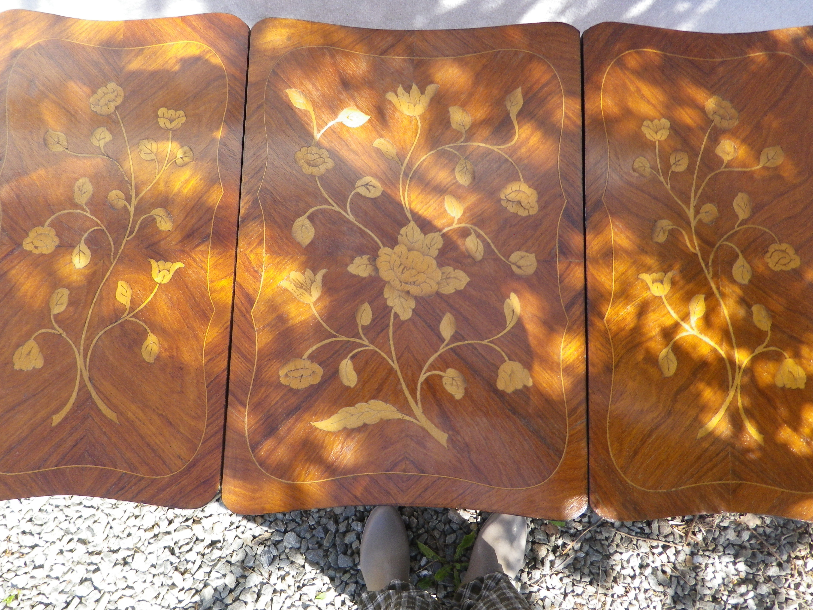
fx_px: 587
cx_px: 406
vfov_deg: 54.9
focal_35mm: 25
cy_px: 305
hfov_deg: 69.4
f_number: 3.5
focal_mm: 4.5
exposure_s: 1/200
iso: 80
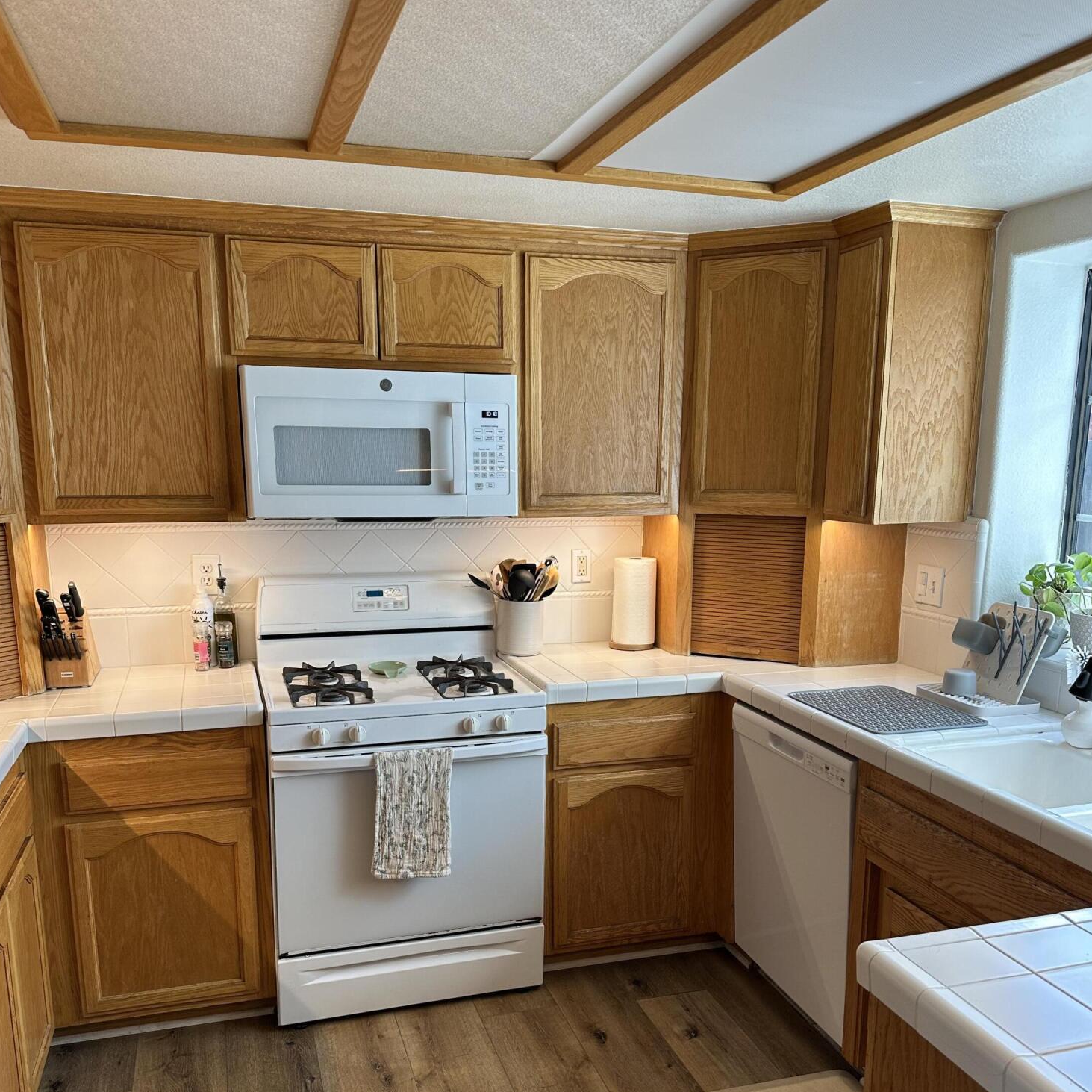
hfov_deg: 55.6
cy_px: 662
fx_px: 1035
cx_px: 556
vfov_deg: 55.2
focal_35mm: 29
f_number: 1.78
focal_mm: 6.86
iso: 80
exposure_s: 1/120
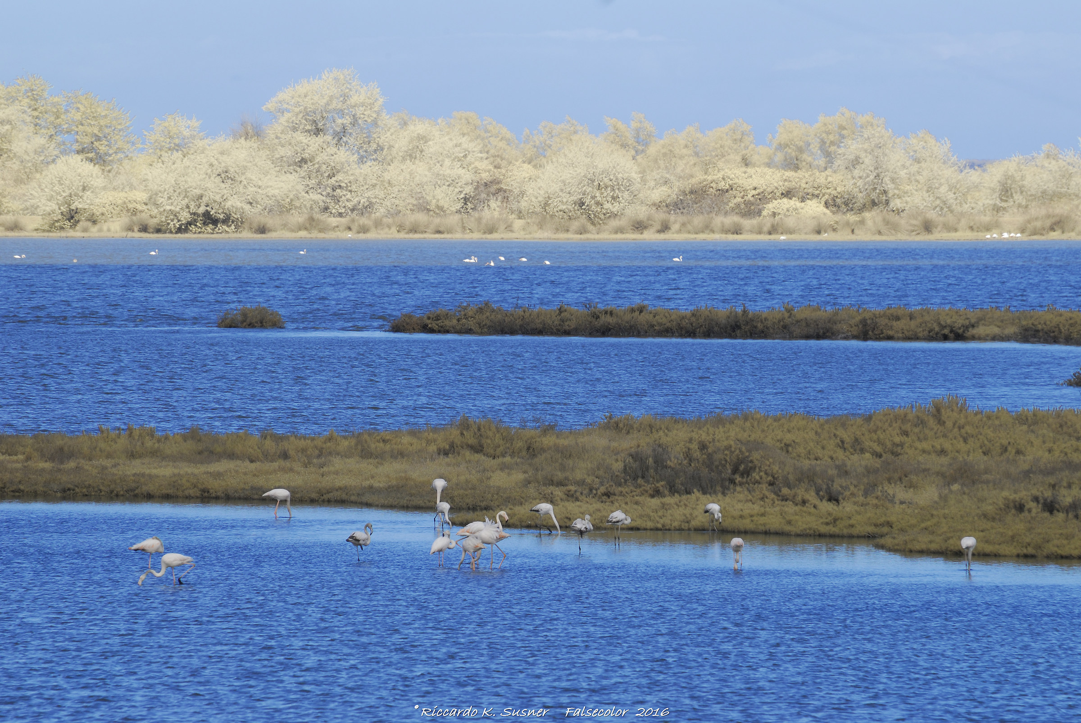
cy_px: 362
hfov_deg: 5.3
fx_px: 11723
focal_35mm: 390
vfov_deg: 3.5
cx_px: 540
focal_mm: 260
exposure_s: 1/250
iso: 200
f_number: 10
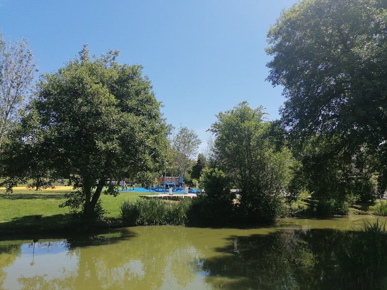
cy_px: 145
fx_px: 302
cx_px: 194
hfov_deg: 65.3
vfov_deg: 51.4
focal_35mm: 27
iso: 50
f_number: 1.8
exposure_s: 1/1431
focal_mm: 4.75
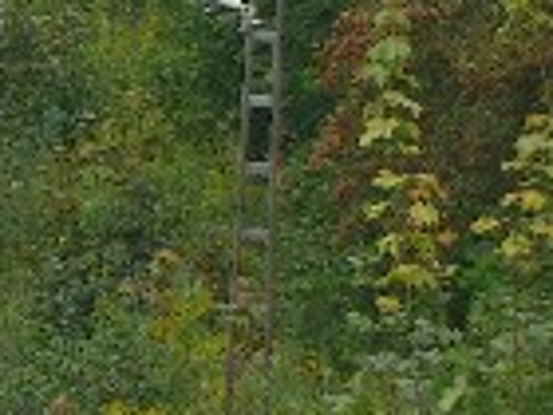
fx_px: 7572
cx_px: -282
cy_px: -405
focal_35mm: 474
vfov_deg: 3.1
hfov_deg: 4.2
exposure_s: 1/200
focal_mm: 23.7
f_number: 5.1
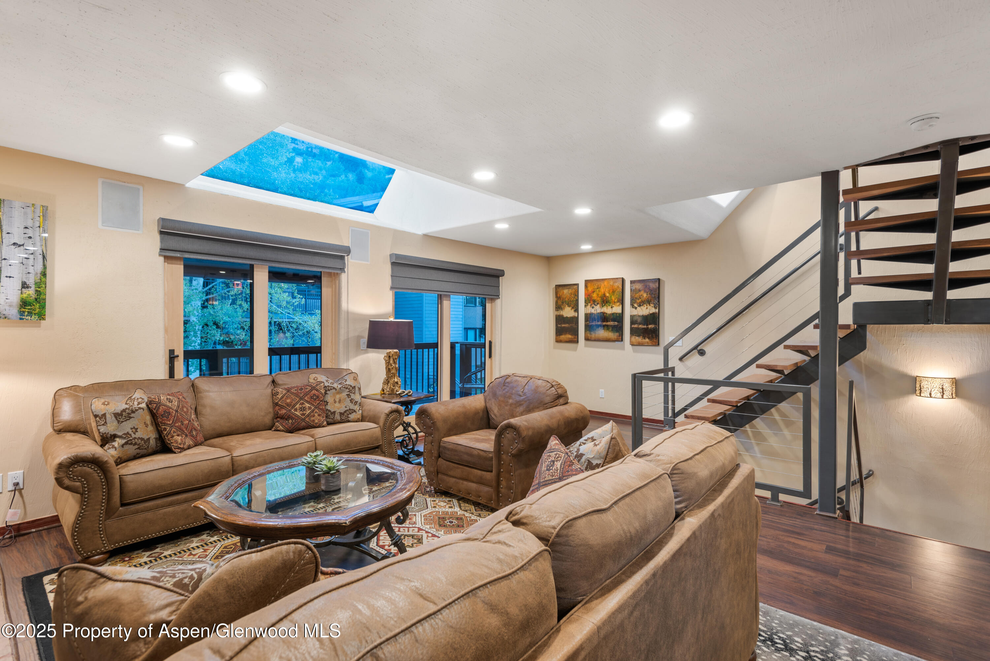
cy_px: 330
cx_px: 495
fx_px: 468
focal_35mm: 17
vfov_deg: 70.5
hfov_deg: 93.3
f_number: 7.1
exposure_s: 2.5
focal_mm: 17
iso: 100
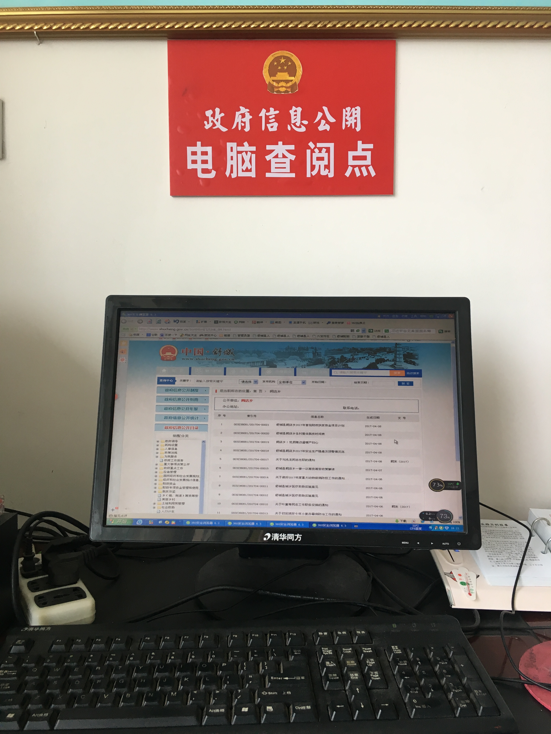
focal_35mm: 29
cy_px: 367
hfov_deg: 48.2
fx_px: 615
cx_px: 276
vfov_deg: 61.7
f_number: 2.2
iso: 64
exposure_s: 1/33
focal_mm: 4.15
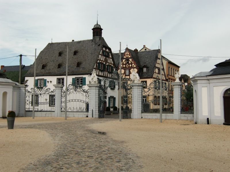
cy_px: 86
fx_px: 266
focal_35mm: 40
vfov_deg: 36.0
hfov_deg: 46.8
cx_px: 115
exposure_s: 1/500
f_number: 3.8
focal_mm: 7.1
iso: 64
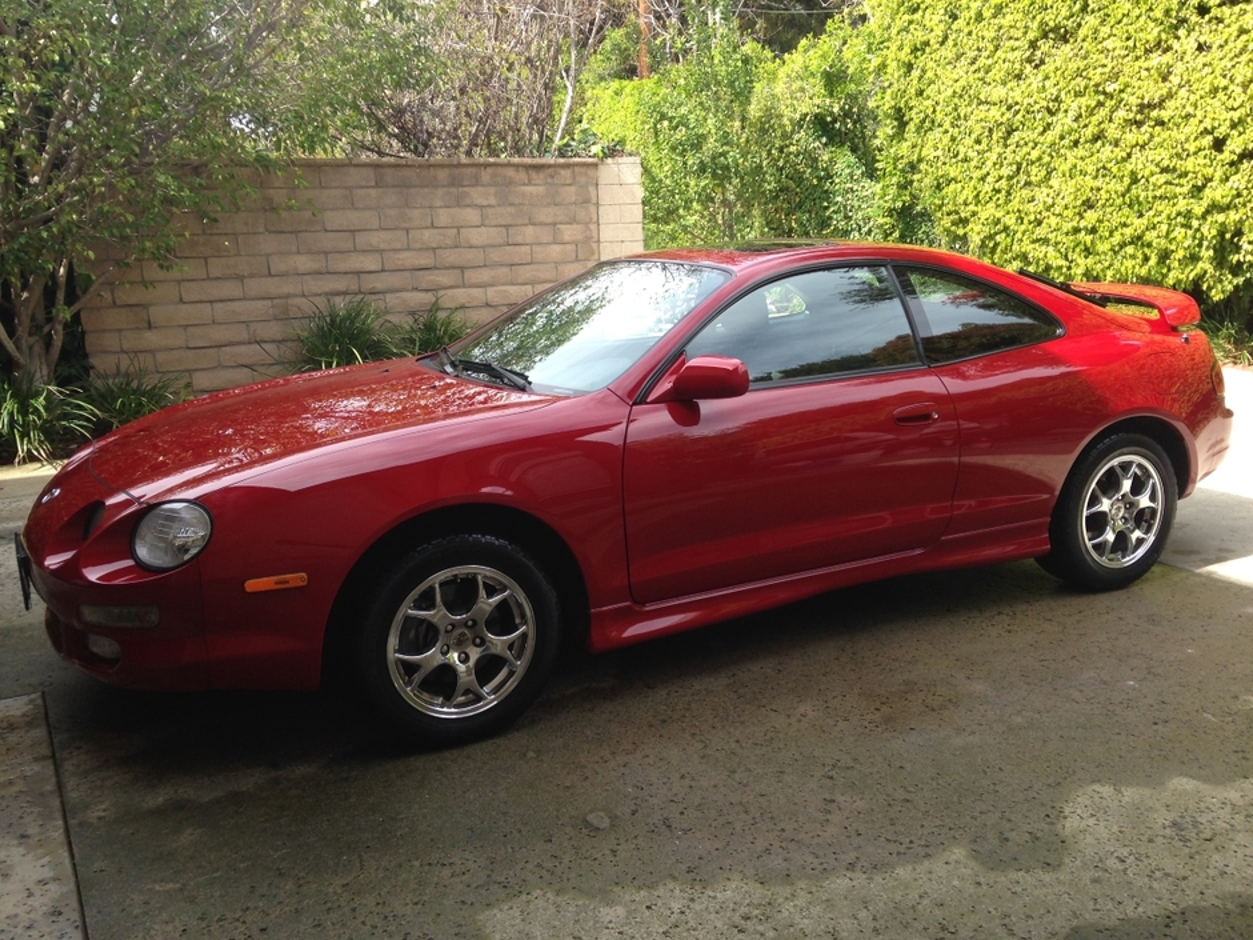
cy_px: 470
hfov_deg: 55.4
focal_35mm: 33
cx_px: 626
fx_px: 1195
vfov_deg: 42.9
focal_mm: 4.12
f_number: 2.4
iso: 50
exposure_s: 1/335
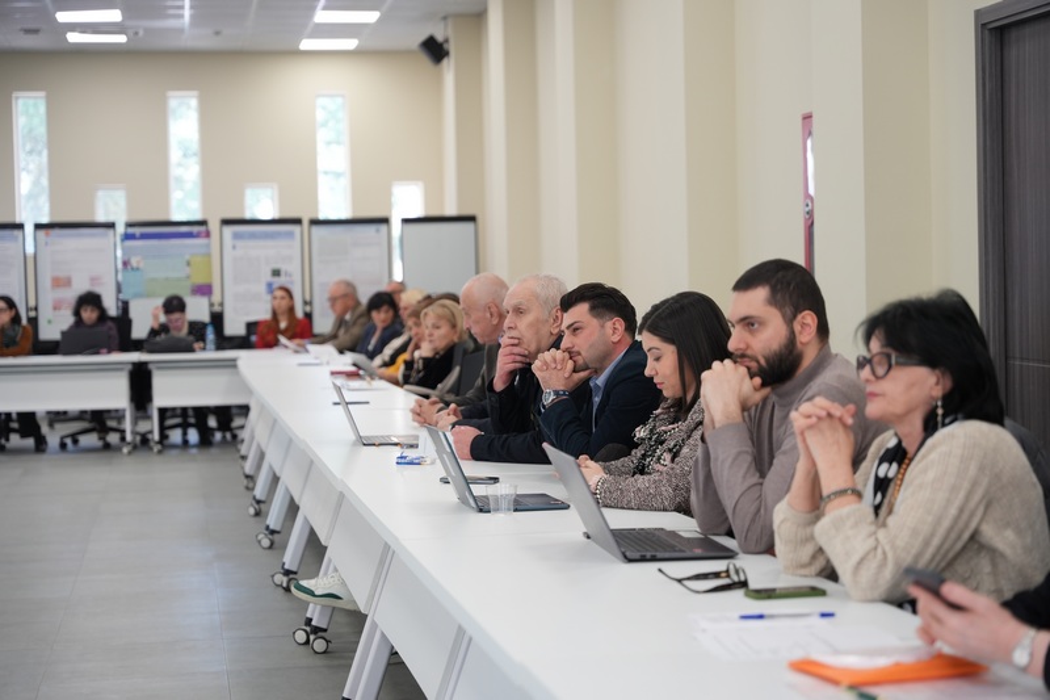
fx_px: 2041
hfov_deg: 28.8
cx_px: 525
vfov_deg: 19.4
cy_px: 350
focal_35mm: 70
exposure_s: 1/100
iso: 500
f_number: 2.8
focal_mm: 70
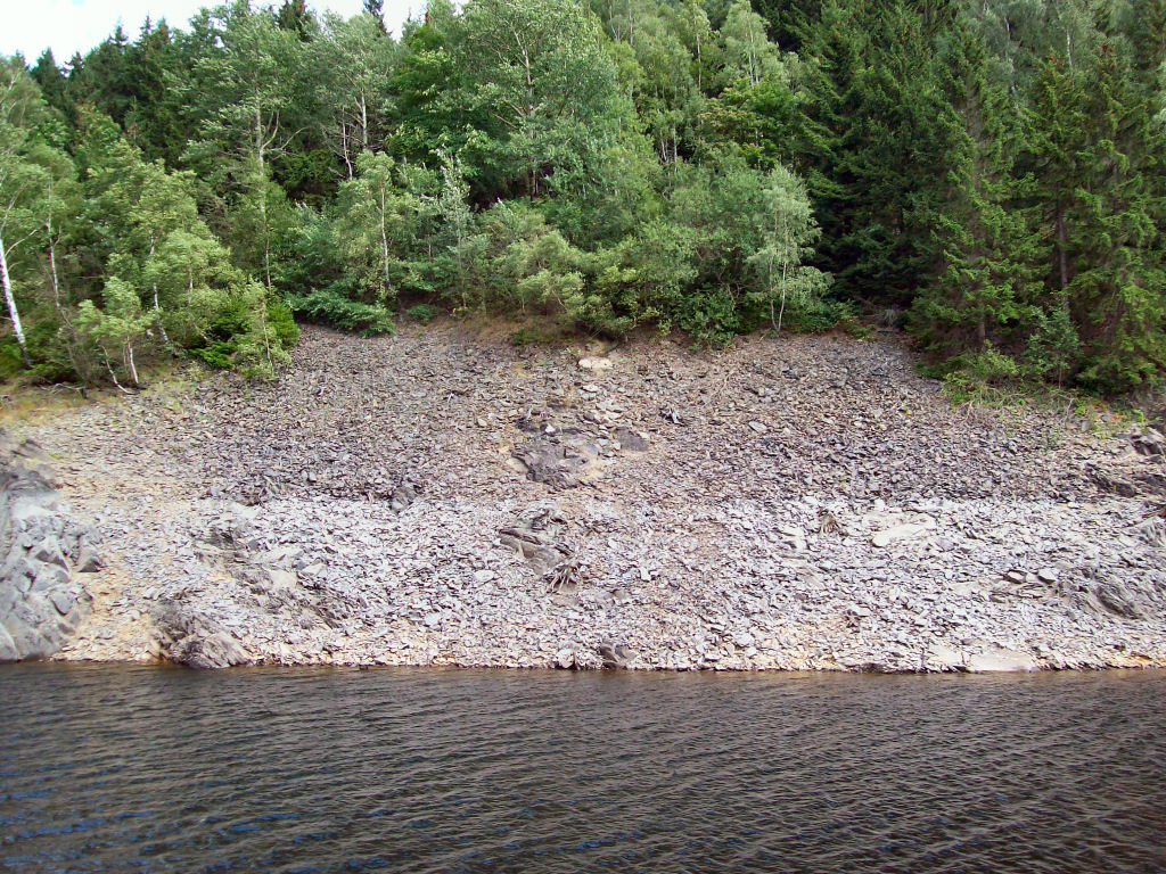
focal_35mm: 36
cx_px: 583
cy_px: 437
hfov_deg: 51.4
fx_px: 1213
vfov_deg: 39.7
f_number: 2.7
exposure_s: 1/247
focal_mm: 6
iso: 80
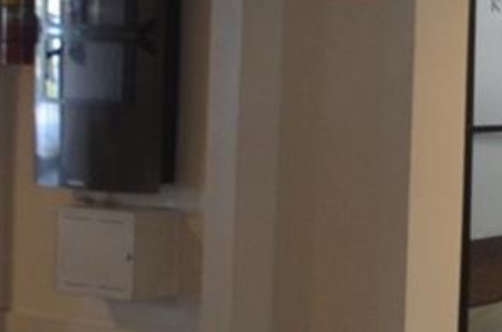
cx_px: 1215
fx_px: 1233
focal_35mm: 89
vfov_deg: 15.2
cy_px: 51
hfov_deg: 14.5
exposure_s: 1/30
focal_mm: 11
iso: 800
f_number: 4.2
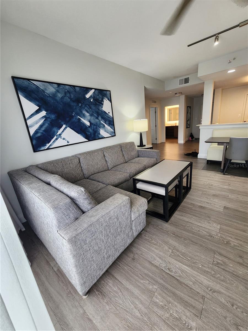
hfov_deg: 89.9
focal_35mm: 13
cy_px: 166
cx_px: 124
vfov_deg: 106.2
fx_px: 124
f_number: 2.2
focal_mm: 2.2
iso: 200
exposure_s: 1/60
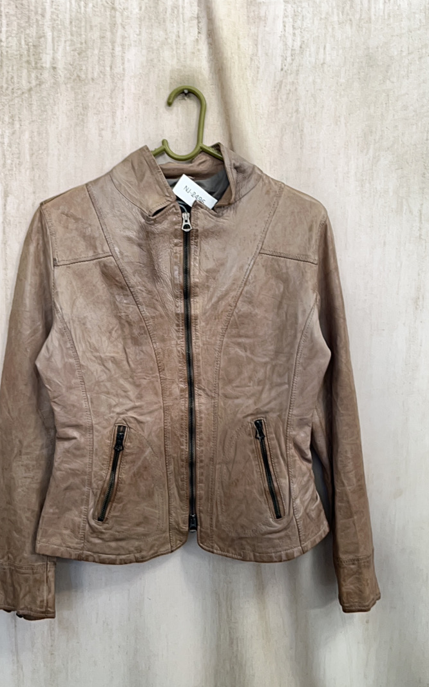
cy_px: 342
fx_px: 543
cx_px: 193
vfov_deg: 64.6
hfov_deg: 43.1
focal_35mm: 29
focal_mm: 5.1
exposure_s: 1/61
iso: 32
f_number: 1.6
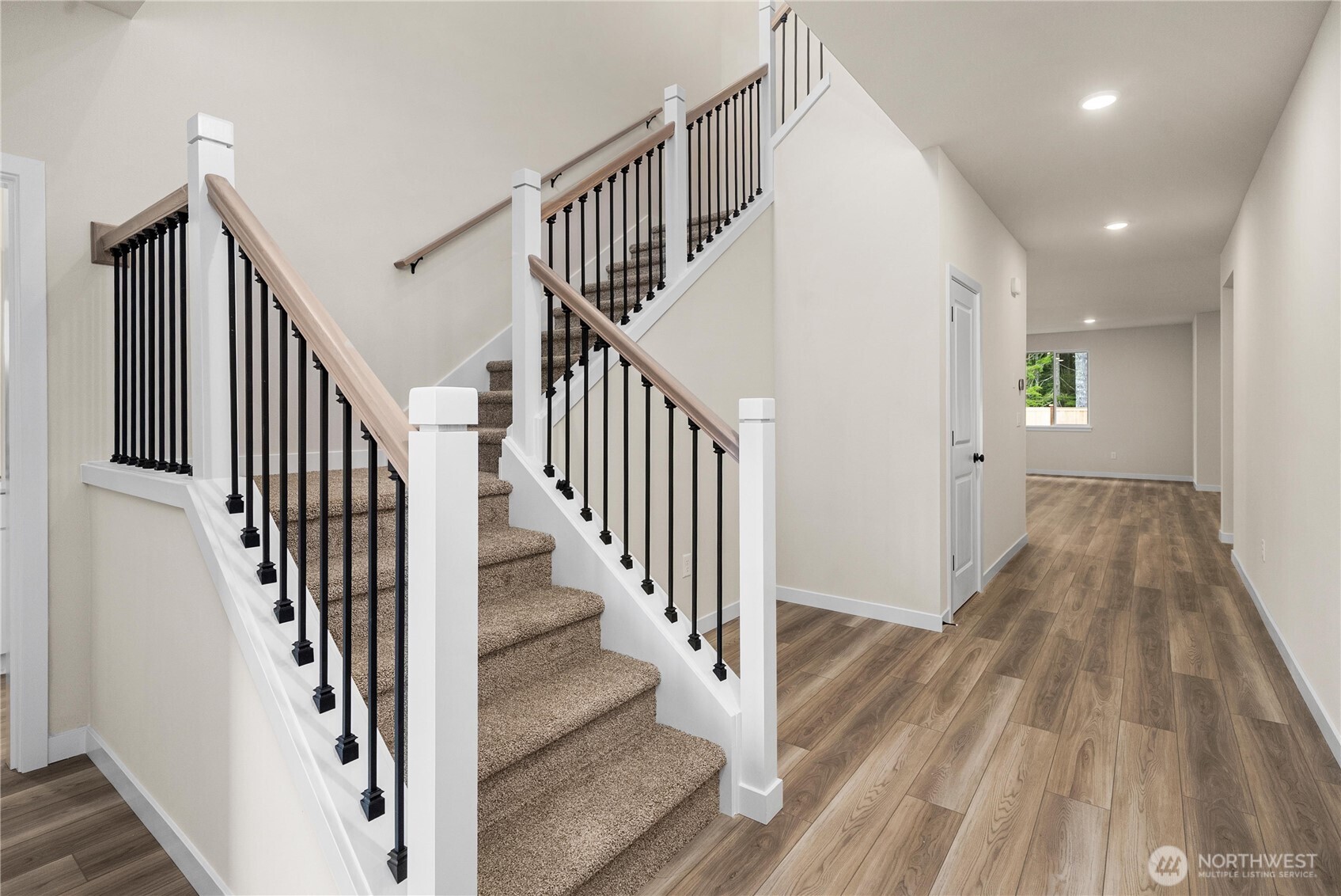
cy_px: 448
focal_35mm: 15
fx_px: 559
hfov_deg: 100.4
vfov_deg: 77.4
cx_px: 670
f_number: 7.1
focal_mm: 15
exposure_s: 1/60
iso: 250
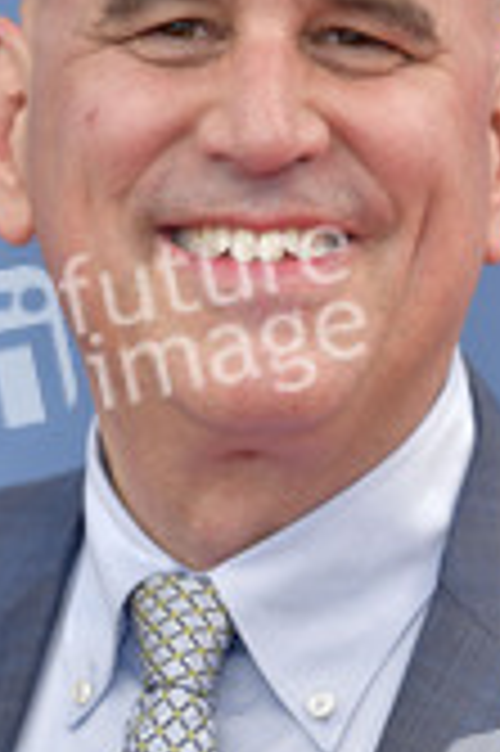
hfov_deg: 6.2
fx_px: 4613
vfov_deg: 9.3
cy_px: 558
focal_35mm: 221
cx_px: 268
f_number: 7.1
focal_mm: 92
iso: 320
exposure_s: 1/250
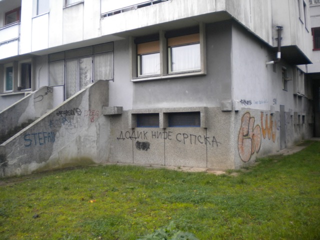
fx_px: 324
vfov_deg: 40.7
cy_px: 120
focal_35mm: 35
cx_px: 160
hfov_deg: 52.6
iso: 200
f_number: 3.1
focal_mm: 6.3
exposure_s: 1/71.3
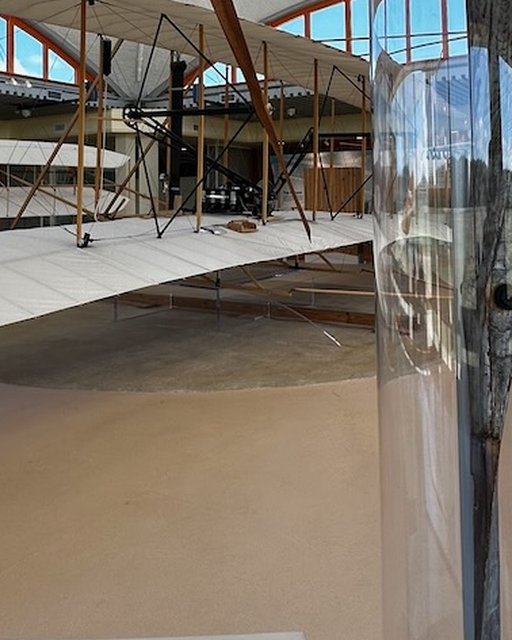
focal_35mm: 37
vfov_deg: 47.2
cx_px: 222
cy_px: 158
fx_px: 701
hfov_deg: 40.0
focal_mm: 2.22
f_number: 2.2
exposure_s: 1/203
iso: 40
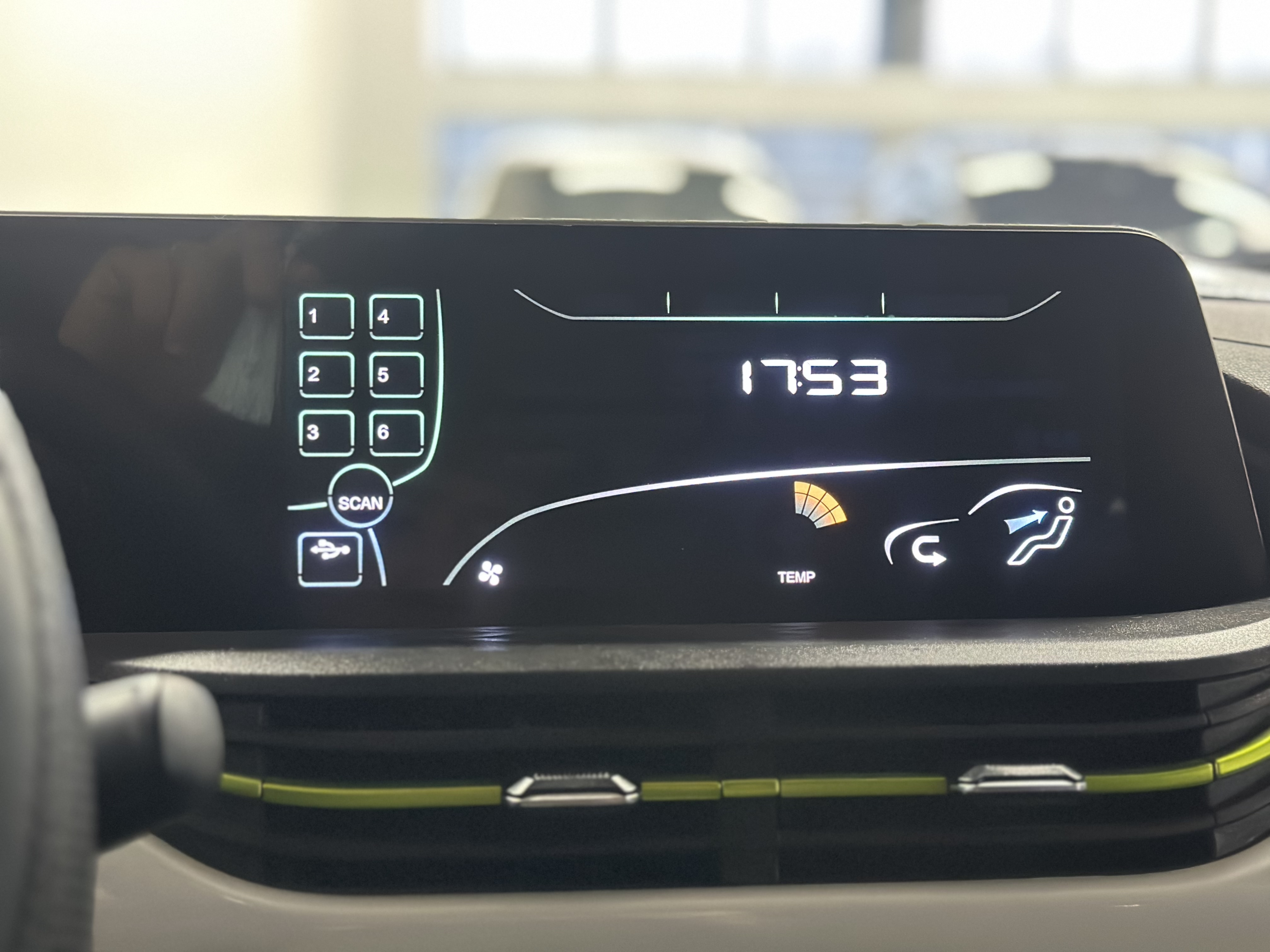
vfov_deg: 30.3
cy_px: 476
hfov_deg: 39.7
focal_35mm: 48
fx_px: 1761
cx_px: 635
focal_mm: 6.86
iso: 800
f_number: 1.78
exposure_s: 1/40
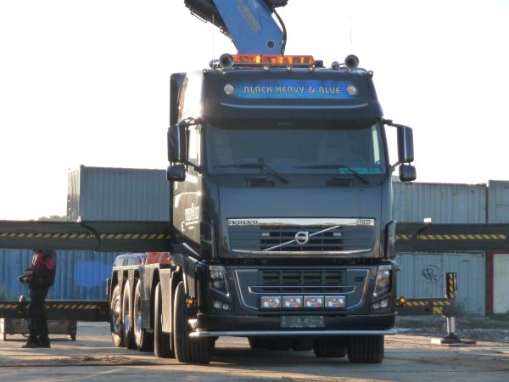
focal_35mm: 141
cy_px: 191
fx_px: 2073
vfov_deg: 10.5
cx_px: 254
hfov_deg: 14.0
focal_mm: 24.1
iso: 160
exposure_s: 1/250
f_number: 4.8
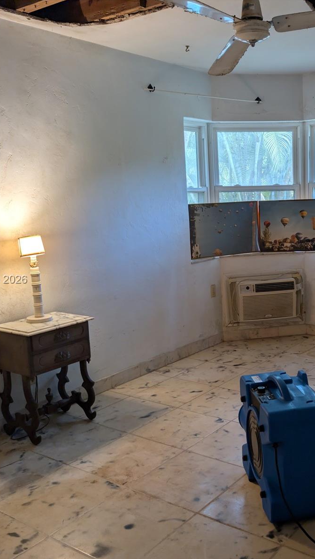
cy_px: 280
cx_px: 255
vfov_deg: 56.6
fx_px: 519
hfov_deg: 32.7
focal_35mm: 35
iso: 170
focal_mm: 6.9
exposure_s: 1/120
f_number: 1.68
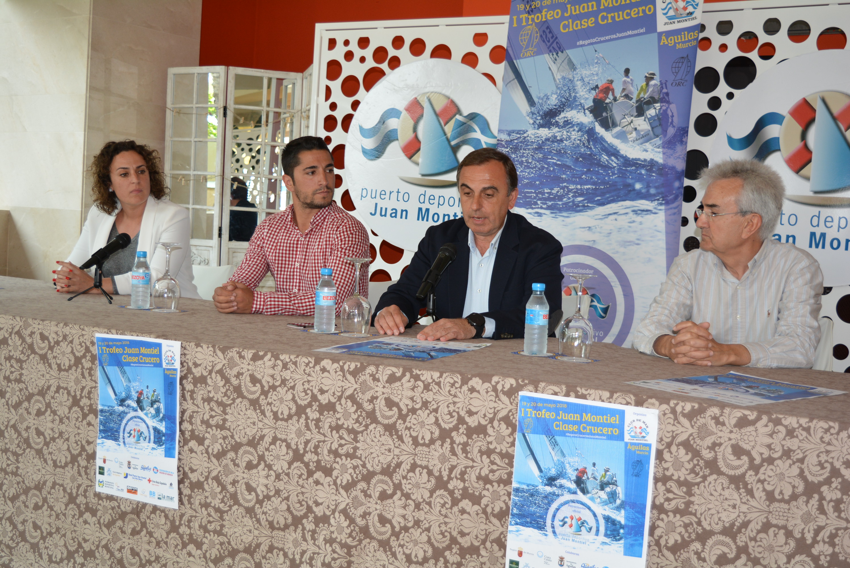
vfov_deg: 29.9
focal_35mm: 45
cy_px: 284
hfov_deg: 43.6
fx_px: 1063
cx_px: 425
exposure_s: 1/100
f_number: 4.2
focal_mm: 30
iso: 400
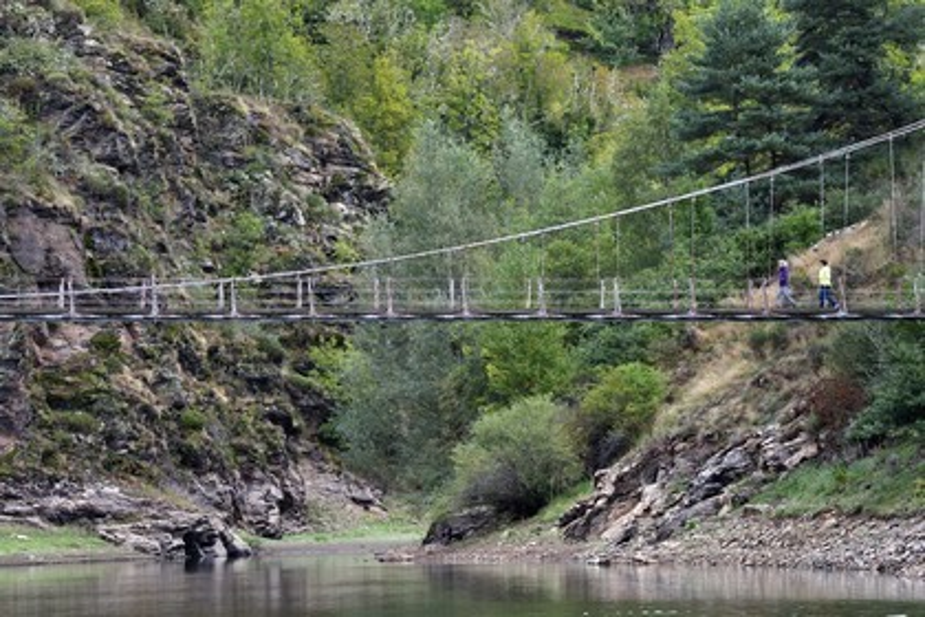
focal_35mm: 200
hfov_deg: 10.3
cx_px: 462
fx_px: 5138
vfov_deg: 6.9
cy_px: 308
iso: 800
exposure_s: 1/250
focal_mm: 200
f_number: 8
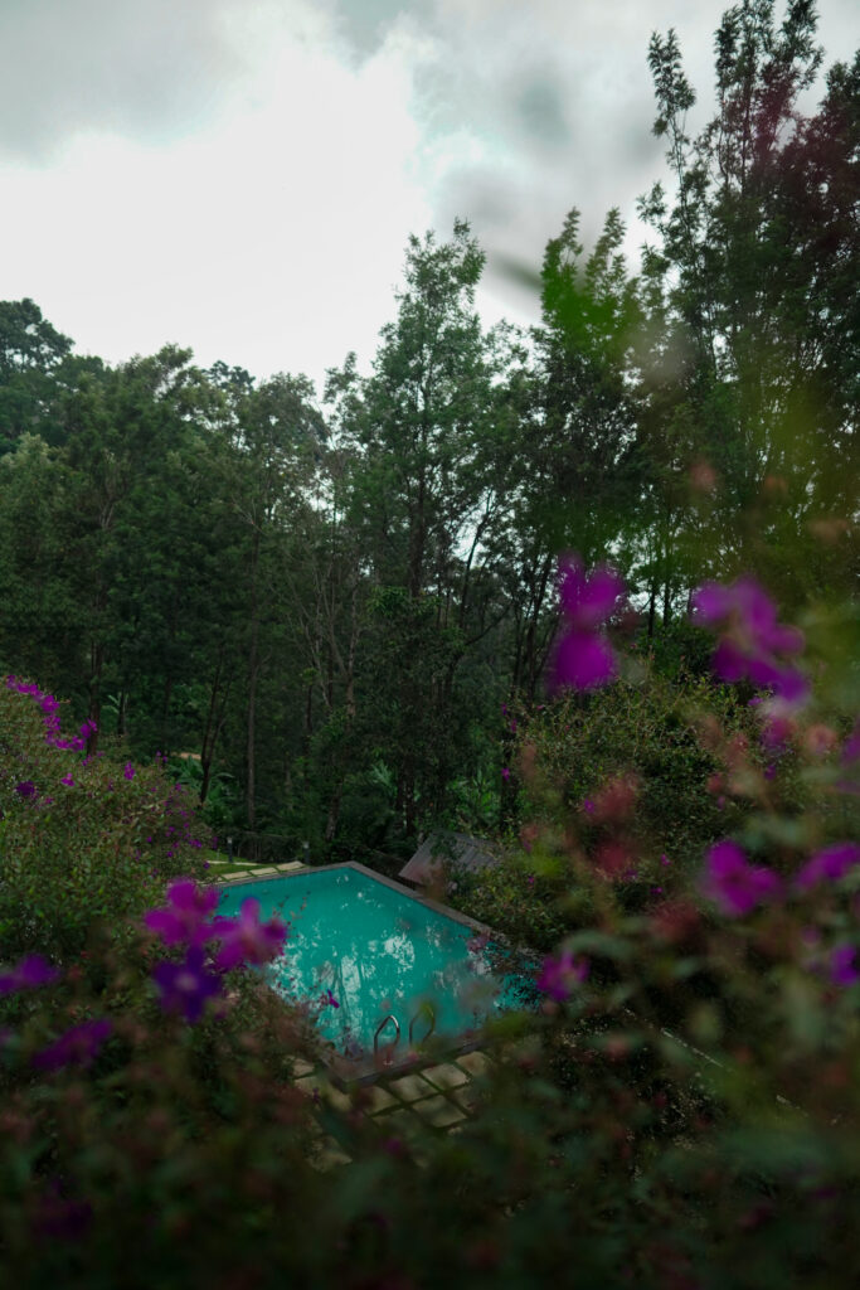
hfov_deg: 53.1
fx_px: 860
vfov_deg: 73.7
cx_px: 430
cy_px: 645
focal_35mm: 24
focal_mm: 24
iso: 1250
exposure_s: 1/200
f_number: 1.4
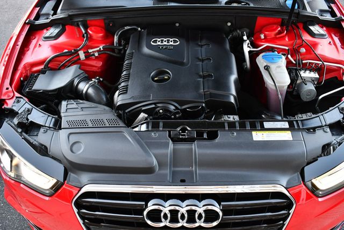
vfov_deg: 36.9
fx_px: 344
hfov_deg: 53.1
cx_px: 172
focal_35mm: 36
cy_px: 115
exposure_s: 1/250
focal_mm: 18
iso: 640
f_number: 3.5
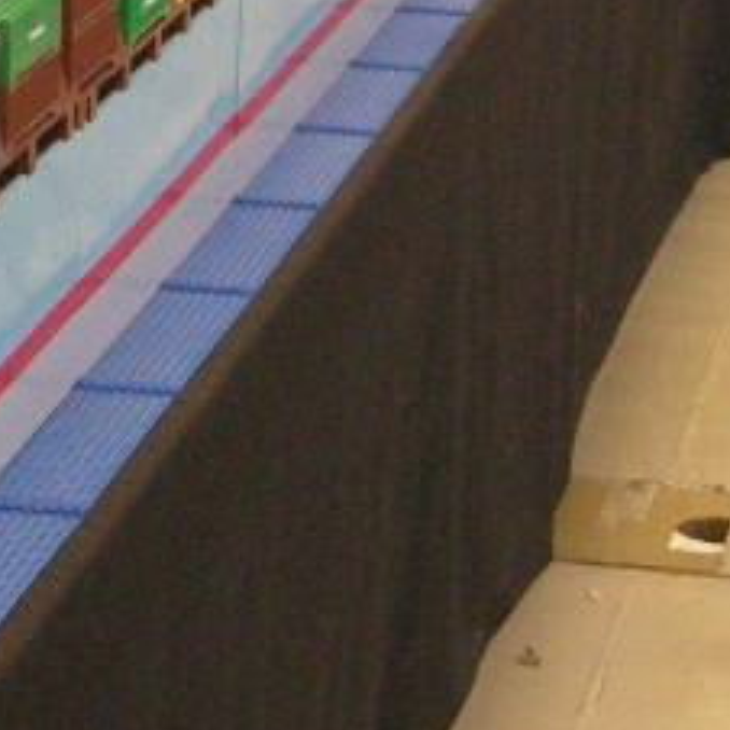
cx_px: -174
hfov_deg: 9.6
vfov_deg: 9.7
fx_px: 4295
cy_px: 278
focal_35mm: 180
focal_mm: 7.5
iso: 400
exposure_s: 1/17.6
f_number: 2.7
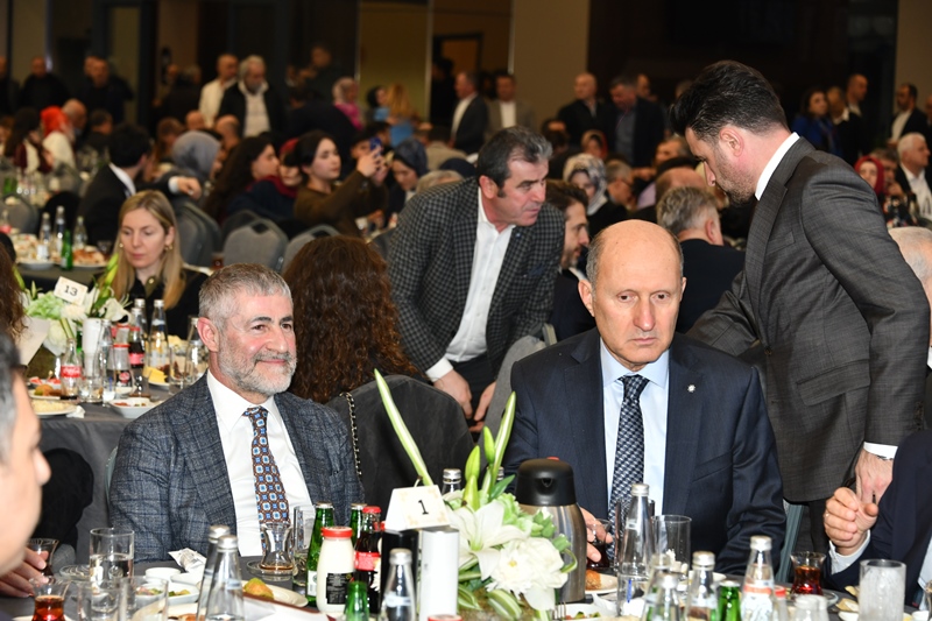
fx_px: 2536
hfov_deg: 20.8
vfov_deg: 14.0
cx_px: 466
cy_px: 310
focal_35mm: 98
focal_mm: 98
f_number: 5.6
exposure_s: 1/200
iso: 640
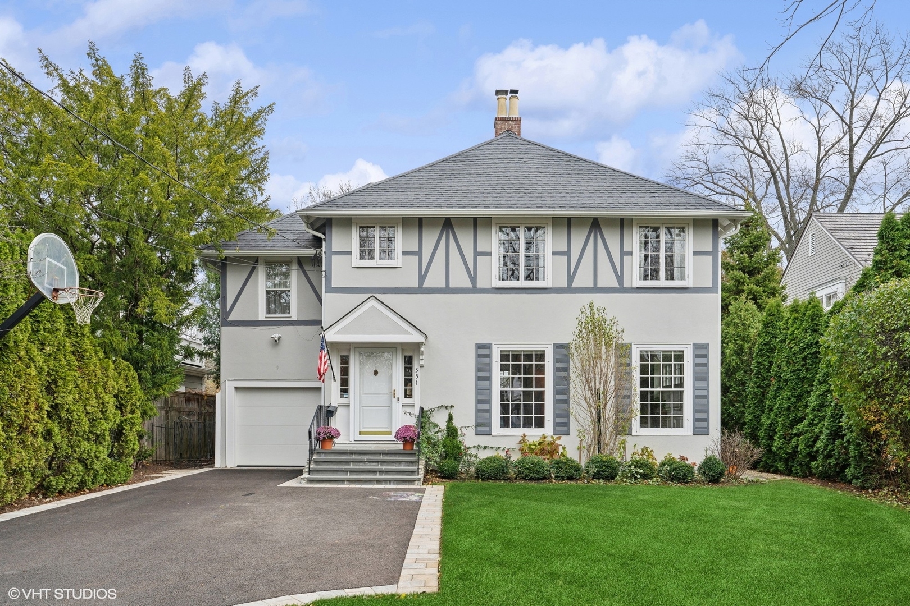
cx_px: 455
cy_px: 303
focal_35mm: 26
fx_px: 657
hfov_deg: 69.4
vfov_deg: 49.6
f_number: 9
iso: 320
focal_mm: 26
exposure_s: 1/160
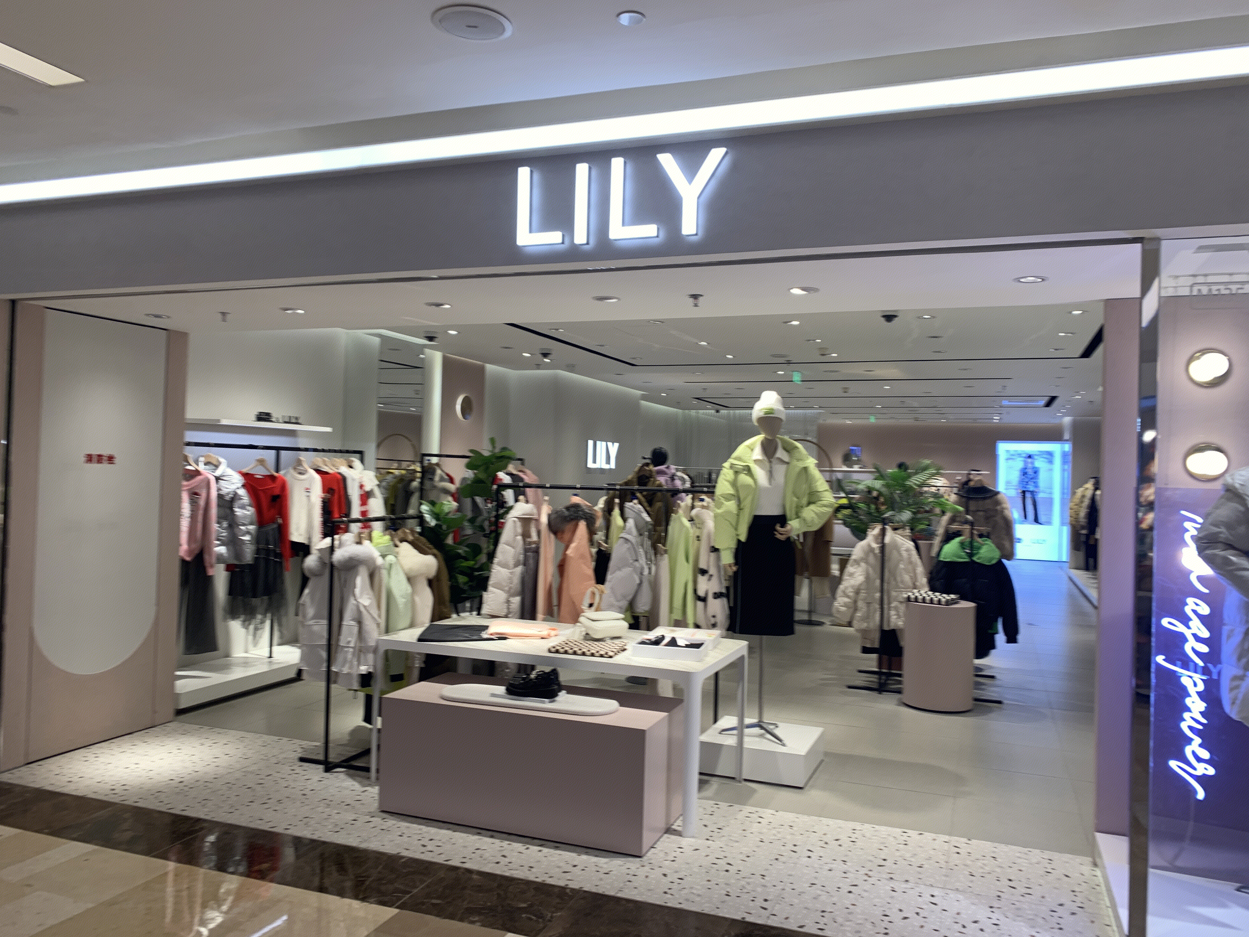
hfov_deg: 67.3
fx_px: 938
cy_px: 468
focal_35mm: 26
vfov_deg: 53.1
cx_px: 624
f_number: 1.8
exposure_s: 1/100
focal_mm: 4.25
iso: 40
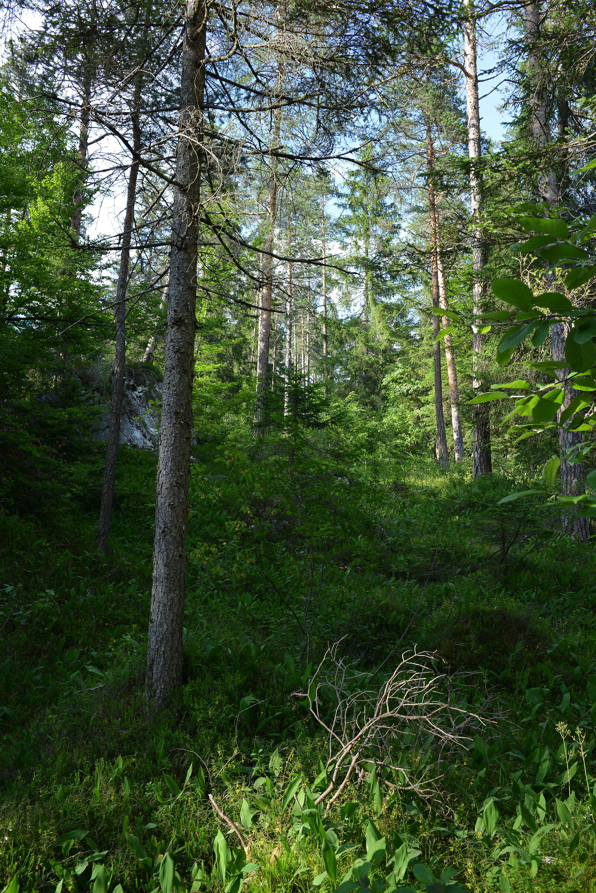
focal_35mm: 28
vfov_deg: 65.5
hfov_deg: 46.4
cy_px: 446
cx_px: 298
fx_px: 695
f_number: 8
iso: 200
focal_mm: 28
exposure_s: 1/60
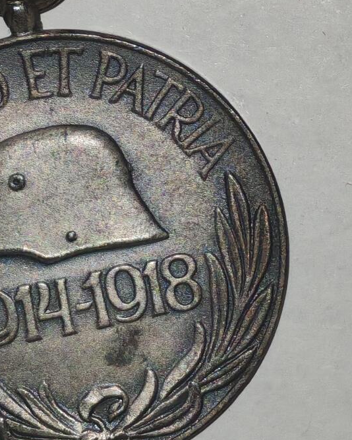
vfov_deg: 10.7
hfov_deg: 8.6
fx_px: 2330
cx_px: 51
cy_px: 6
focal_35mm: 179
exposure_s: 1/100
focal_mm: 5.52
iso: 250
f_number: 1.95
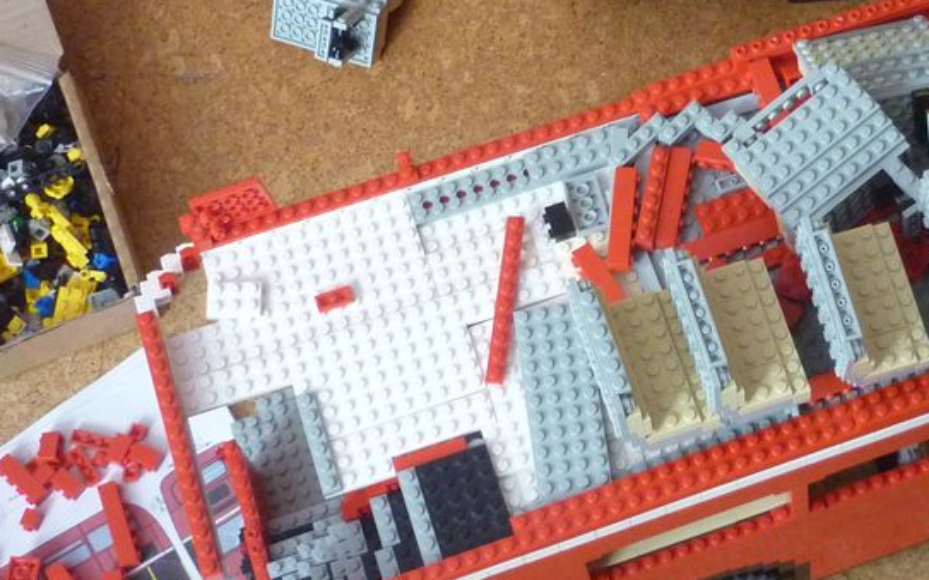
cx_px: 831
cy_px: 265
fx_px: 2126
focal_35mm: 84
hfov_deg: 24.0
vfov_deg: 15.5
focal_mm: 6.9
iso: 400
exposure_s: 1/30
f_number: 3
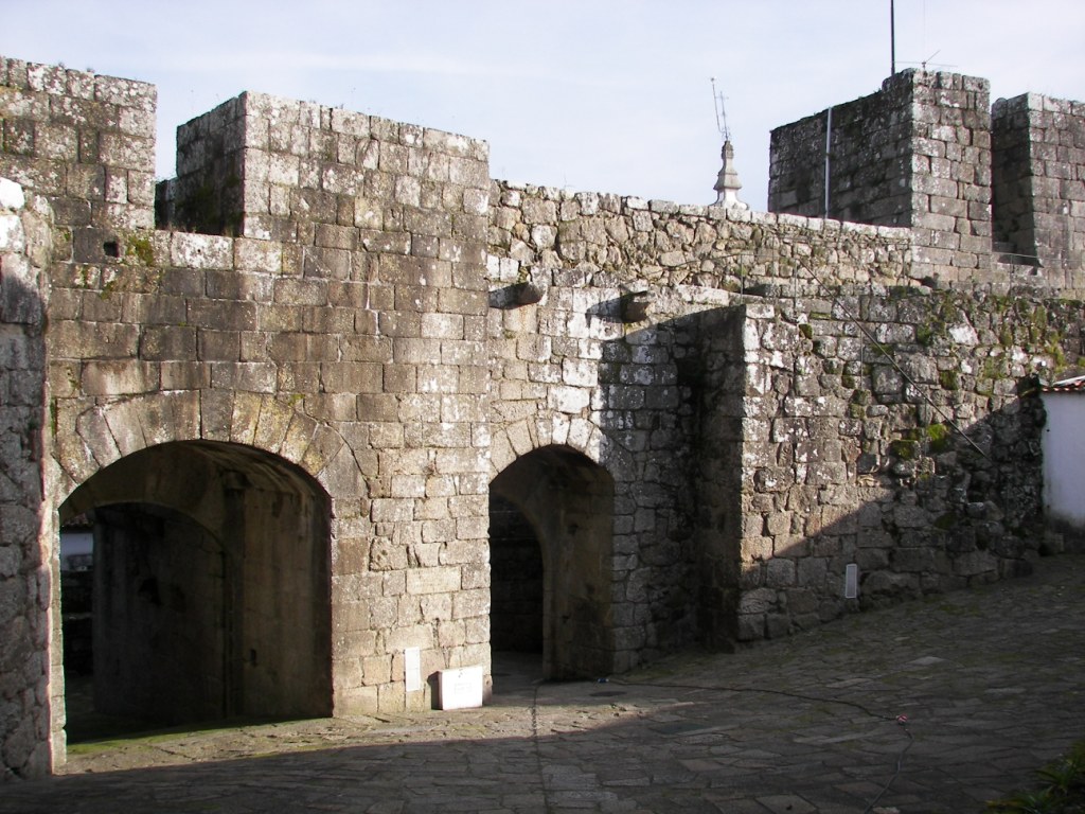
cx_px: 542
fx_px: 1128
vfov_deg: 39.7
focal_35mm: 36
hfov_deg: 51.4
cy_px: 407
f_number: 2.8
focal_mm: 6
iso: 50
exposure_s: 1/500
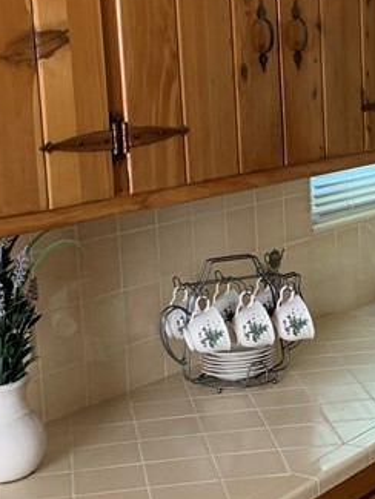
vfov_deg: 23.8
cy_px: 247
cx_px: 320
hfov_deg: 17.8
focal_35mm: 82
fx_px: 1184
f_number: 1.8
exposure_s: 1/60
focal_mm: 4.25
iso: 100
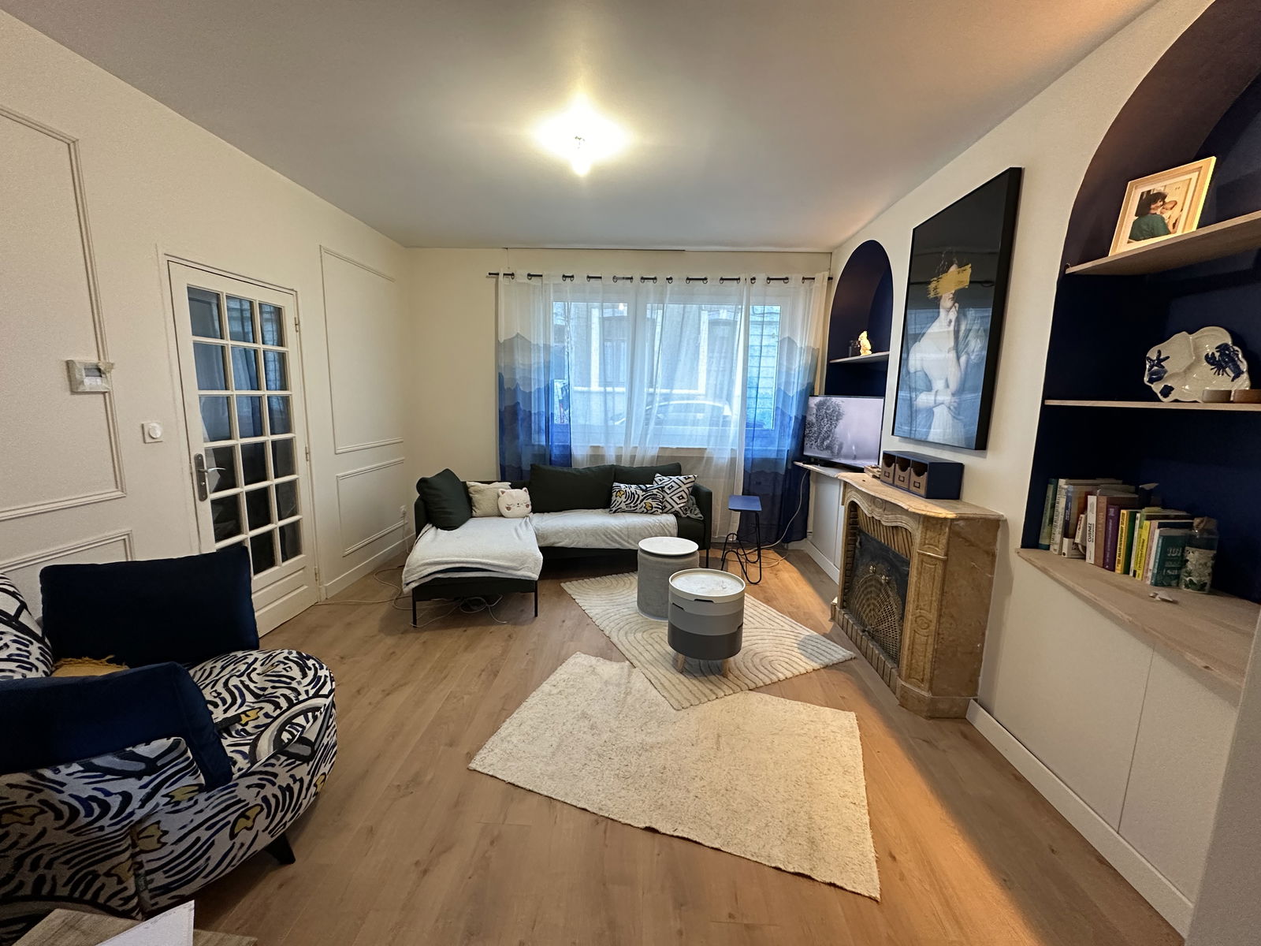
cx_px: 630
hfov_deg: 102.1
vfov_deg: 85.7
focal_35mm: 14
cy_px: 473
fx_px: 510
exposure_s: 1/50
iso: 500
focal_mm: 2.22
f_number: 2.2
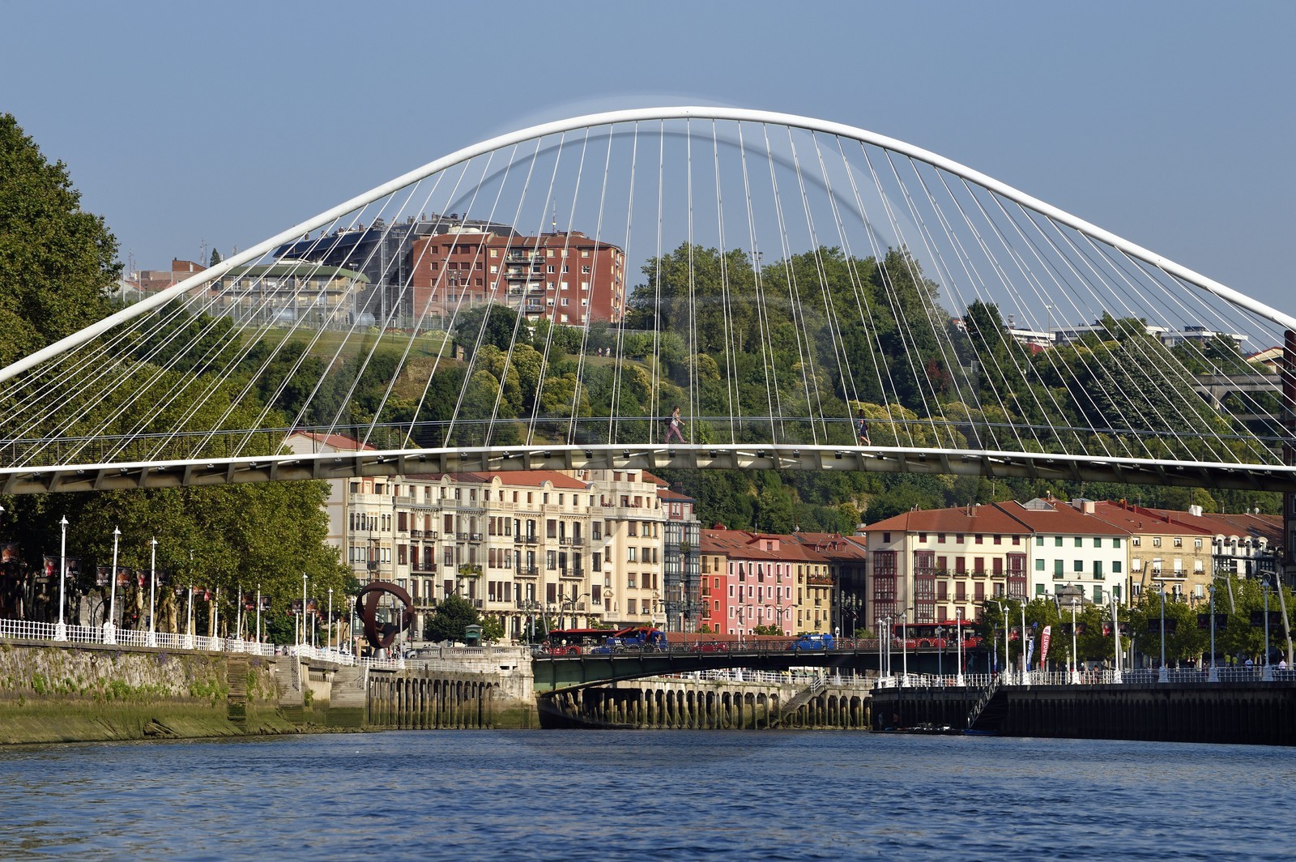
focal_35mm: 200
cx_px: 648
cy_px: 431
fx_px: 7194
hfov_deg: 10.3
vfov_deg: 6.9
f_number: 10
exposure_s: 1/500
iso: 200
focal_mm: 200
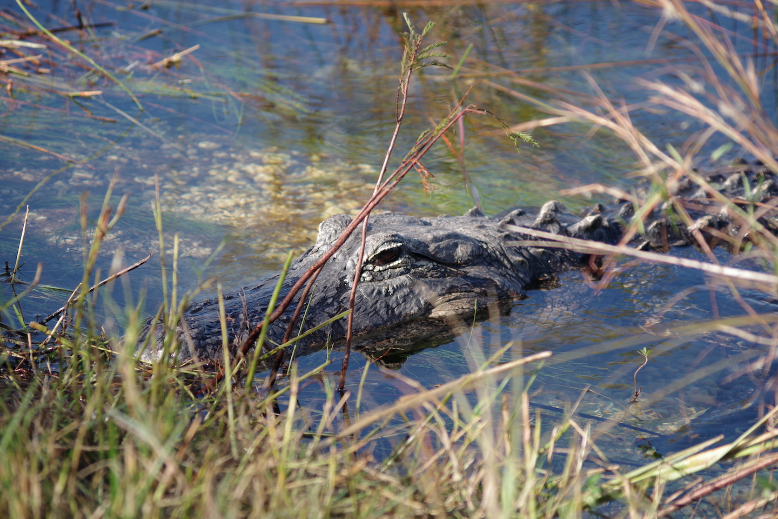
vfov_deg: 6.8
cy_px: 260
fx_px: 4365
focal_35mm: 202
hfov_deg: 10.2
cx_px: 389
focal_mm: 135
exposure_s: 1/160
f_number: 5
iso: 100
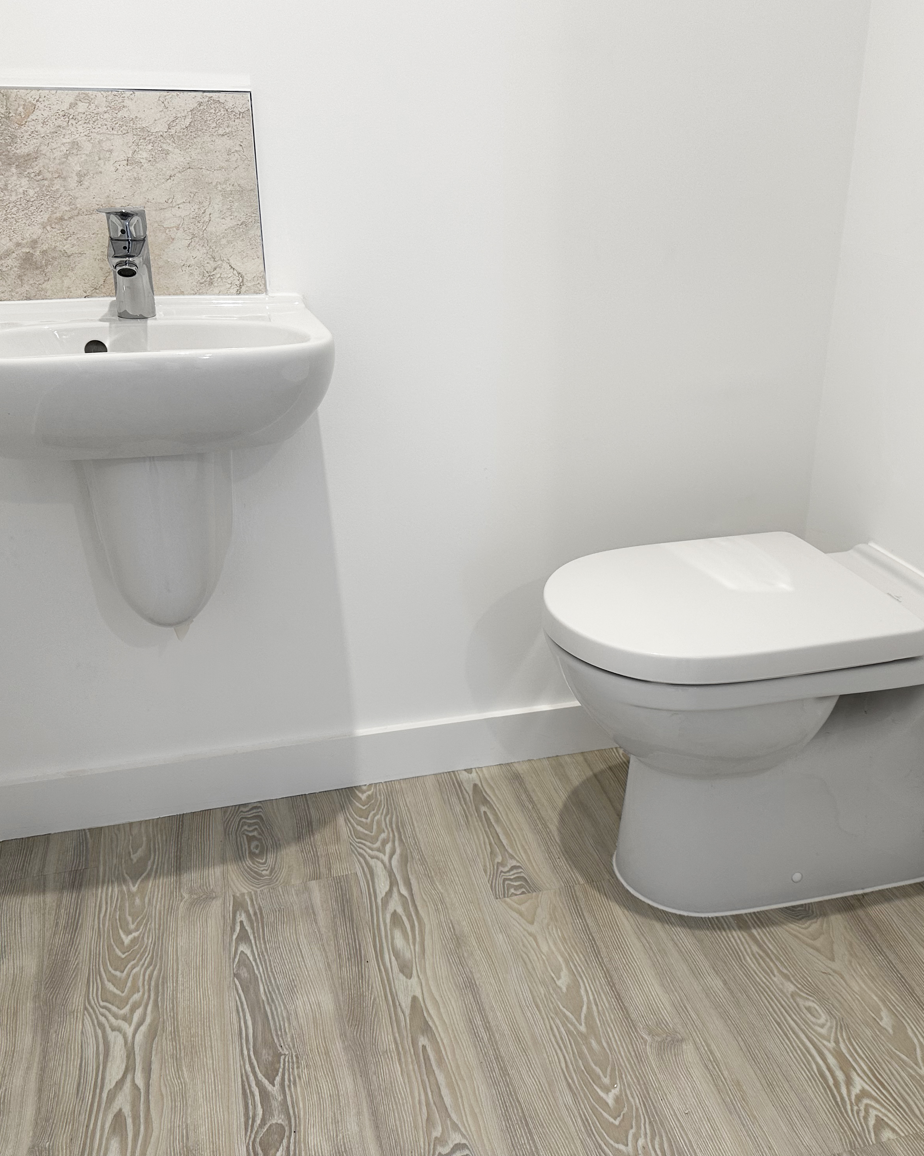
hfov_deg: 45.6
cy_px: 569
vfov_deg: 55.7
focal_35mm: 32
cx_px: 534
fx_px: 1094
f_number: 1.78
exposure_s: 1/100
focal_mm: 6.86
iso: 100
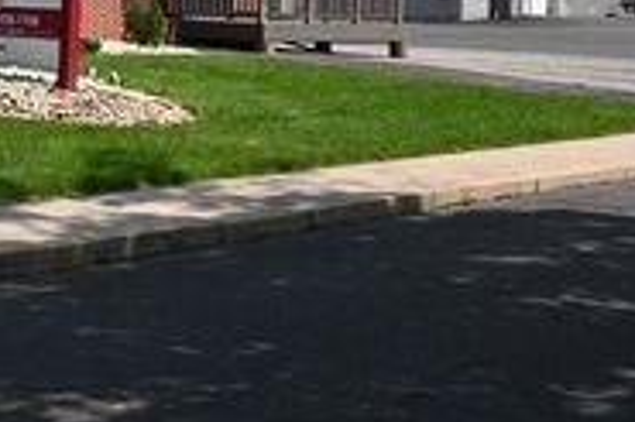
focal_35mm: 85
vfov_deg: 15.6
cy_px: -36
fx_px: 1504
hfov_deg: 22.3
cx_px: -86
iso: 100
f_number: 5.6
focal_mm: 21
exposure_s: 1/250
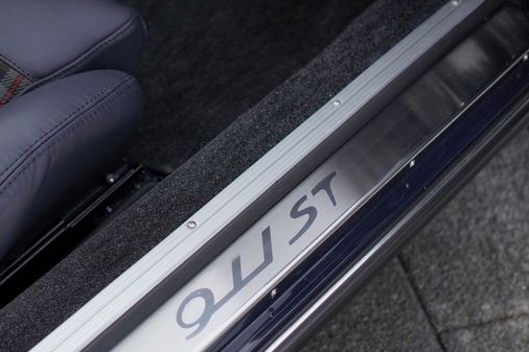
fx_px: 1172
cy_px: 245
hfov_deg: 25.4
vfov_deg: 17.0
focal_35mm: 80
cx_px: 283
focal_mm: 35
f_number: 2.2
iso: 320
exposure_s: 1/2500
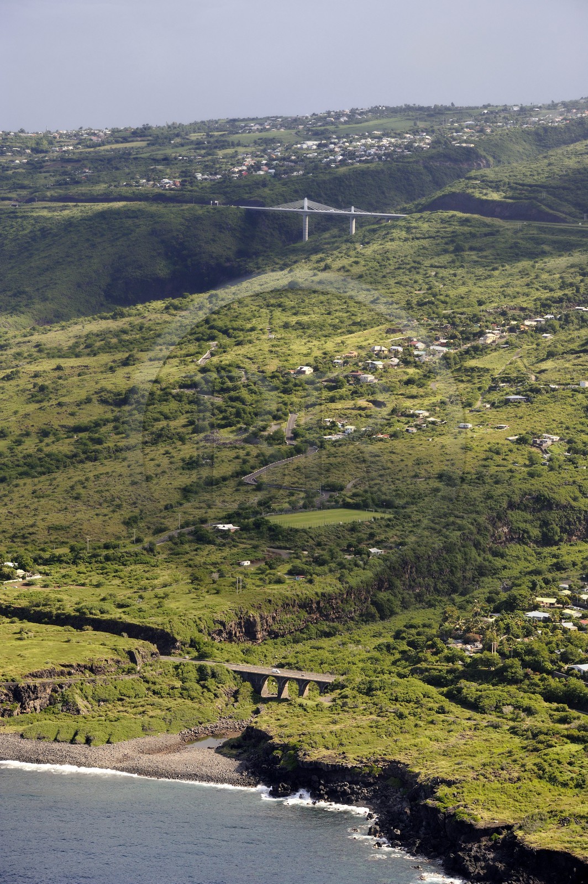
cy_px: 442
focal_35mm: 92
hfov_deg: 14.8
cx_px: 294
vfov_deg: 22.2
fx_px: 2258
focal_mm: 92
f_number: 7.1
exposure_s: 1/1250
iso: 800
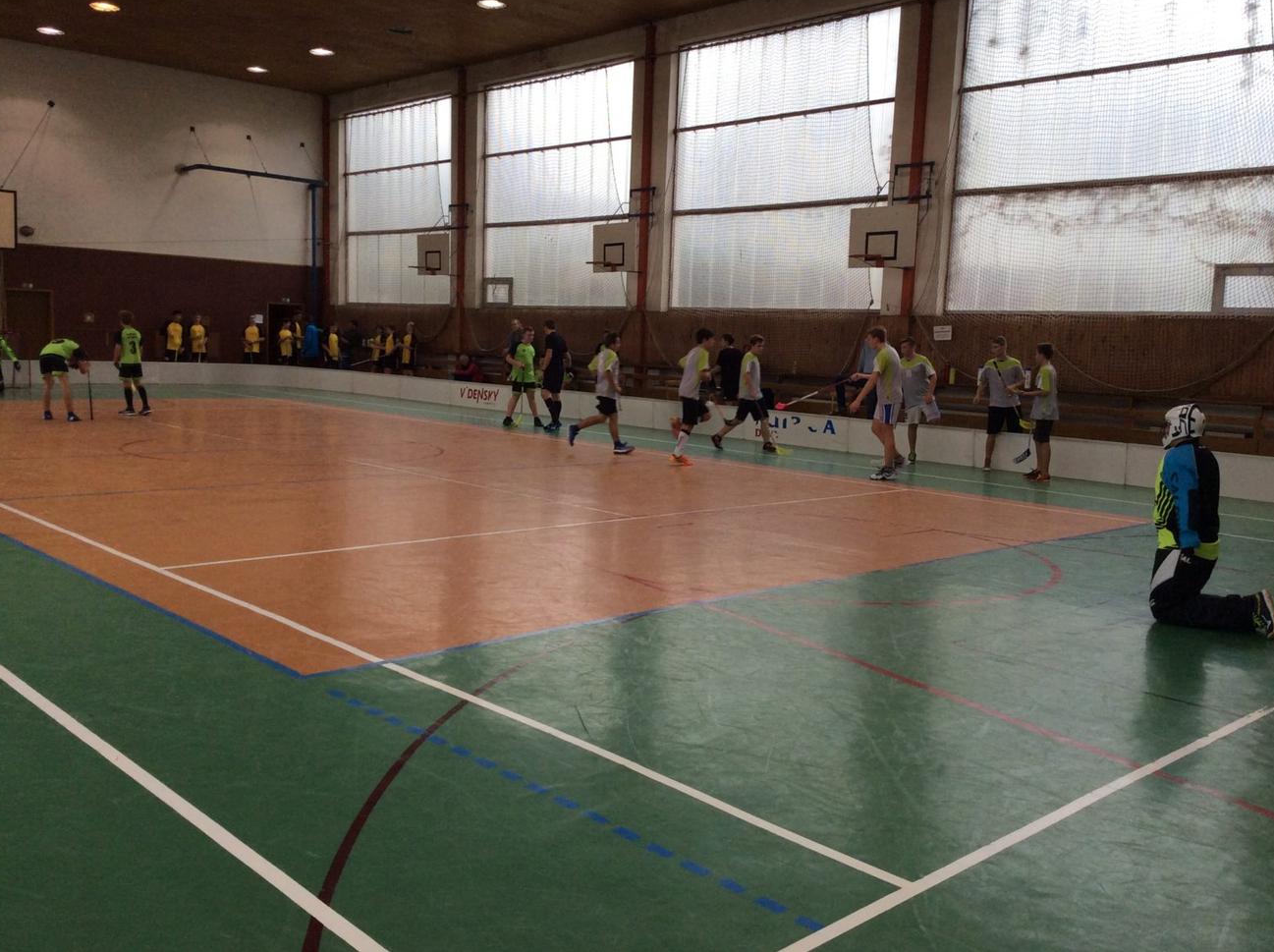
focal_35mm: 33
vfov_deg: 42.8
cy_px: 462
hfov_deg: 55.4
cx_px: 649
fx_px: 1213
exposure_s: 1/100
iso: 50
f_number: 2.4
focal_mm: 3.3
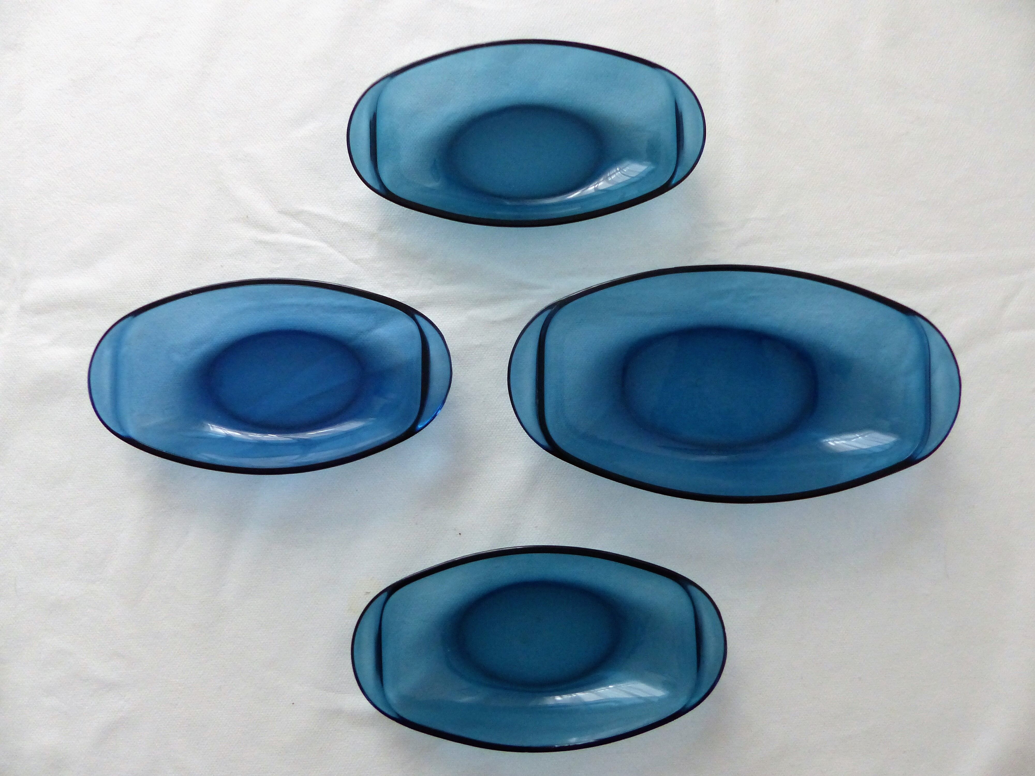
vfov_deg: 53.1
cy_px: 388
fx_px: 777
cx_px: 518
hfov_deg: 67.3
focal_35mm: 26
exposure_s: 1/40
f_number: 2.8
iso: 400
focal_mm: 4.5
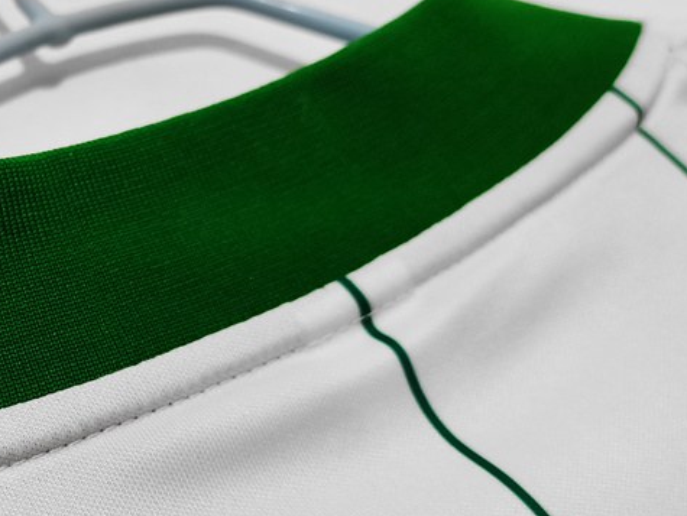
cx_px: 71
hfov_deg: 32.6
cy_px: 324
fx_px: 1112
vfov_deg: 26.1
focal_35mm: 56
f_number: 1.8
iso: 200
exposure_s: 1/50
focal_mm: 5.58
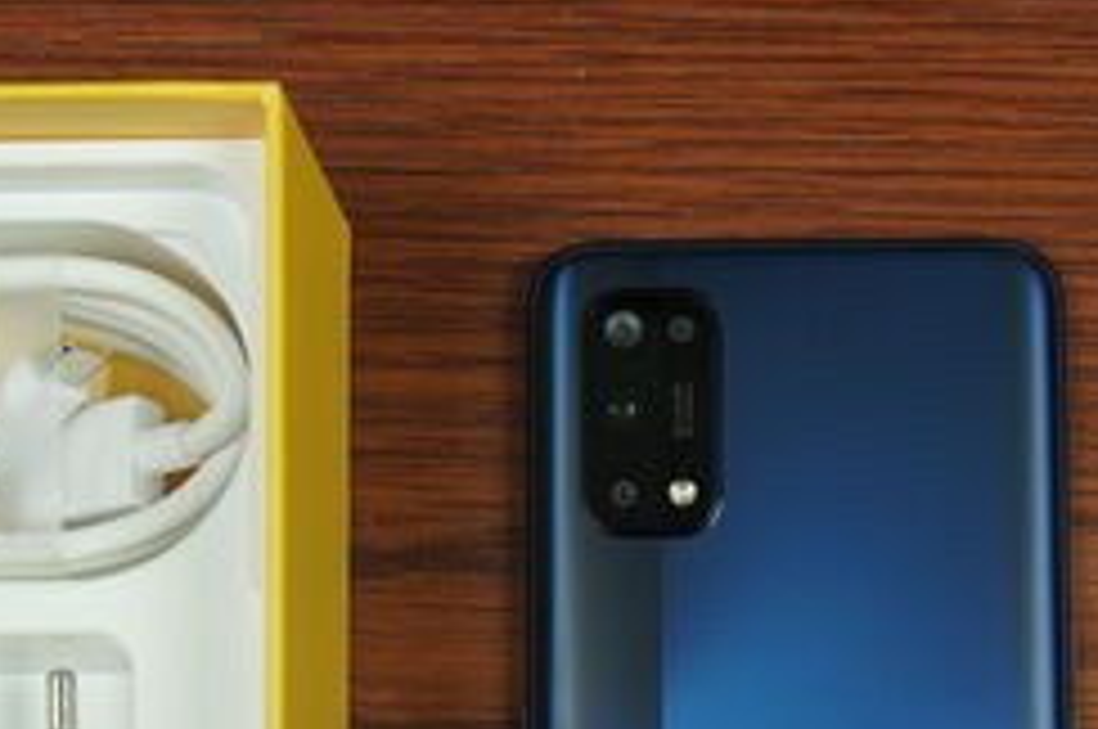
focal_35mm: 63
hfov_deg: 31.7
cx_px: 706
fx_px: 1919
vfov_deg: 20.4
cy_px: 835
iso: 1250
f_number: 6.3
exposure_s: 1/160
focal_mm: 25
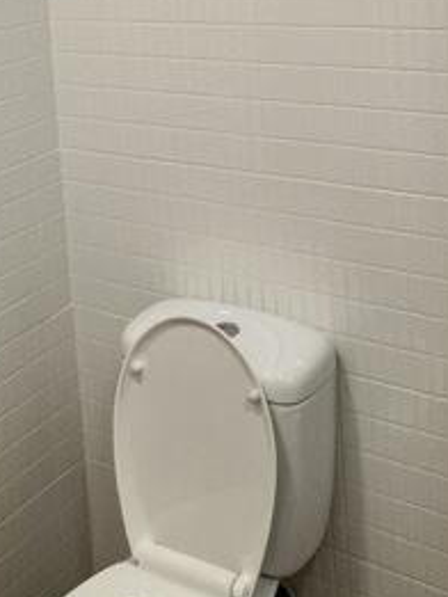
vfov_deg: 33.4
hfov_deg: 28.5
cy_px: -34
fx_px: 879
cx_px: 187
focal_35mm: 51
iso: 200
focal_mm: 1.57
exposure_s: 1/50
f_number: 1.8
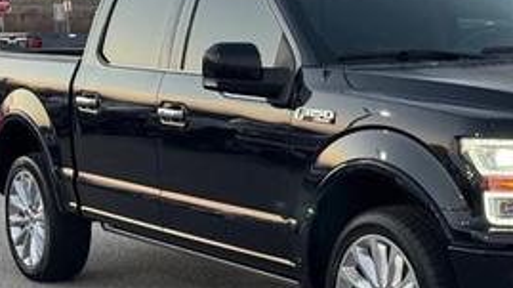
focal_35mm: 98
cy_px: 179
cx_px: 400
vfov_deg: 12.3
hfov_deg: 21.6
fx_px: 1332
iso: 100
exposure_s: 1/83
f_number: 1.78
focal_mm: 6.76
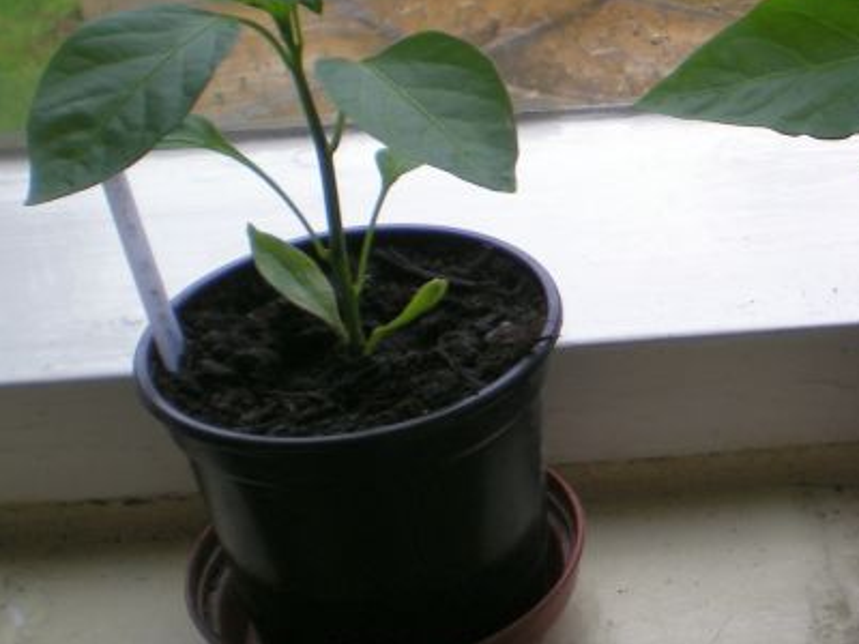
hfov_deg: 24.9
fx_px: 1886
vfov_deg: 19.4
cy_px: 277
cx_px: 771
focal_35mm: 76
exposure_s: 1/50
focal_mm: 6.3
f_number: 3.1
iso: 64
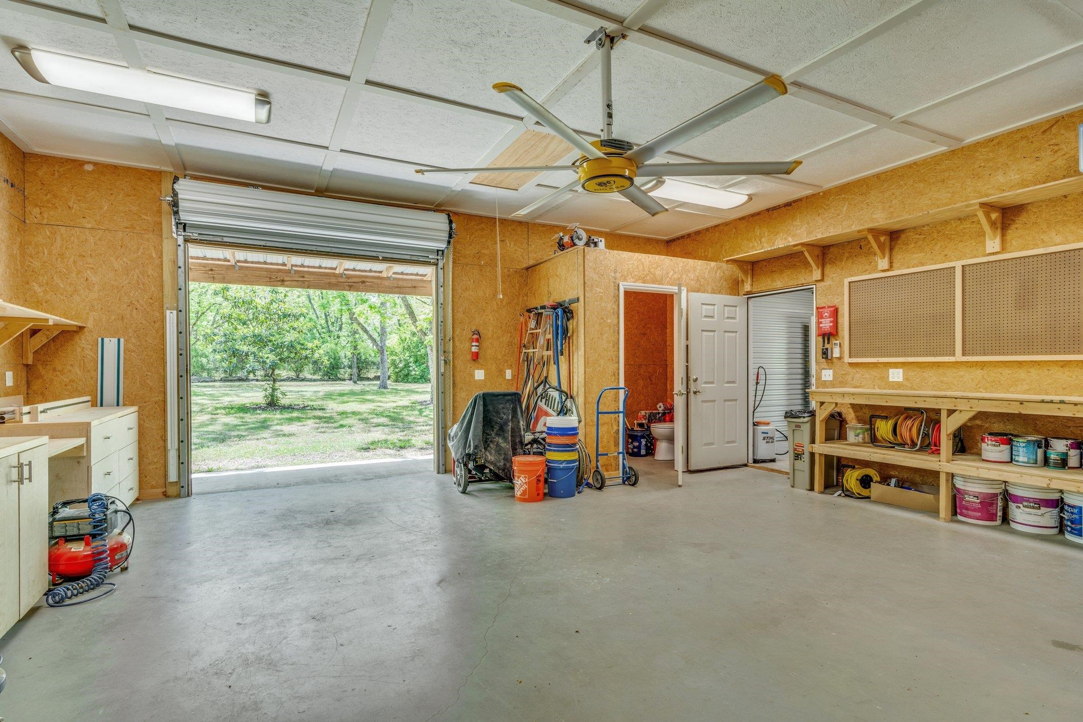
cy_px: 361
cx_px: 542
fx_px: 511
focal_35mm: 17
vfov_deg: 70.4
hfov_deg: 93.3
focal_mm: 17
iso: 100
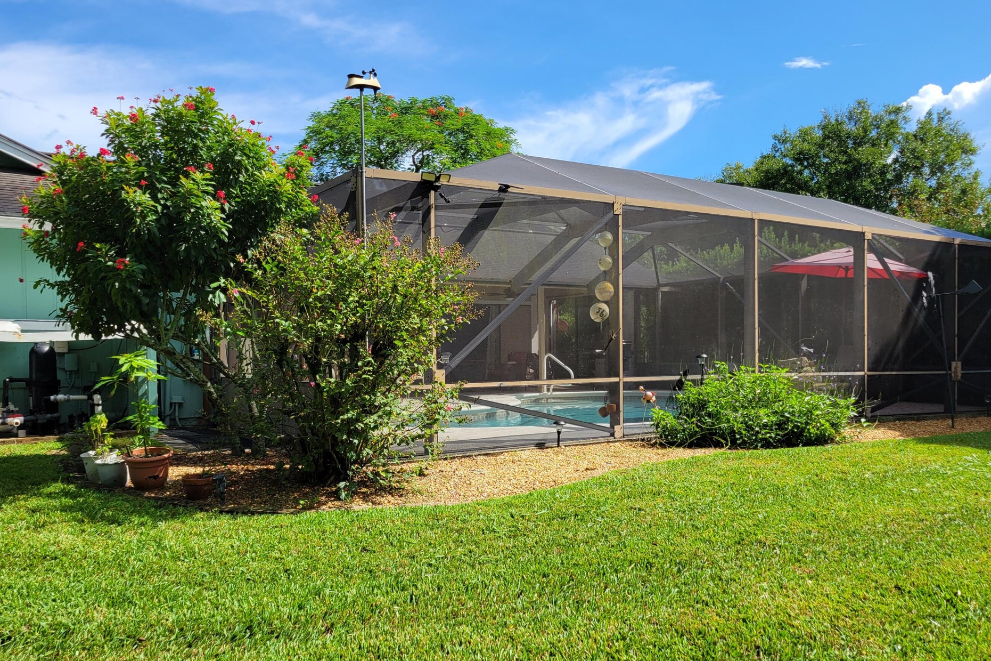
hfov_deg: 60.3
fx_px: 853
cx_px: 497
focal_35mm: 31
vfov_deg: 42.2
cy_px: 372
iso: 40
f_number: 1.8
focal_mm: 5.4
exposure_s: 1/1854
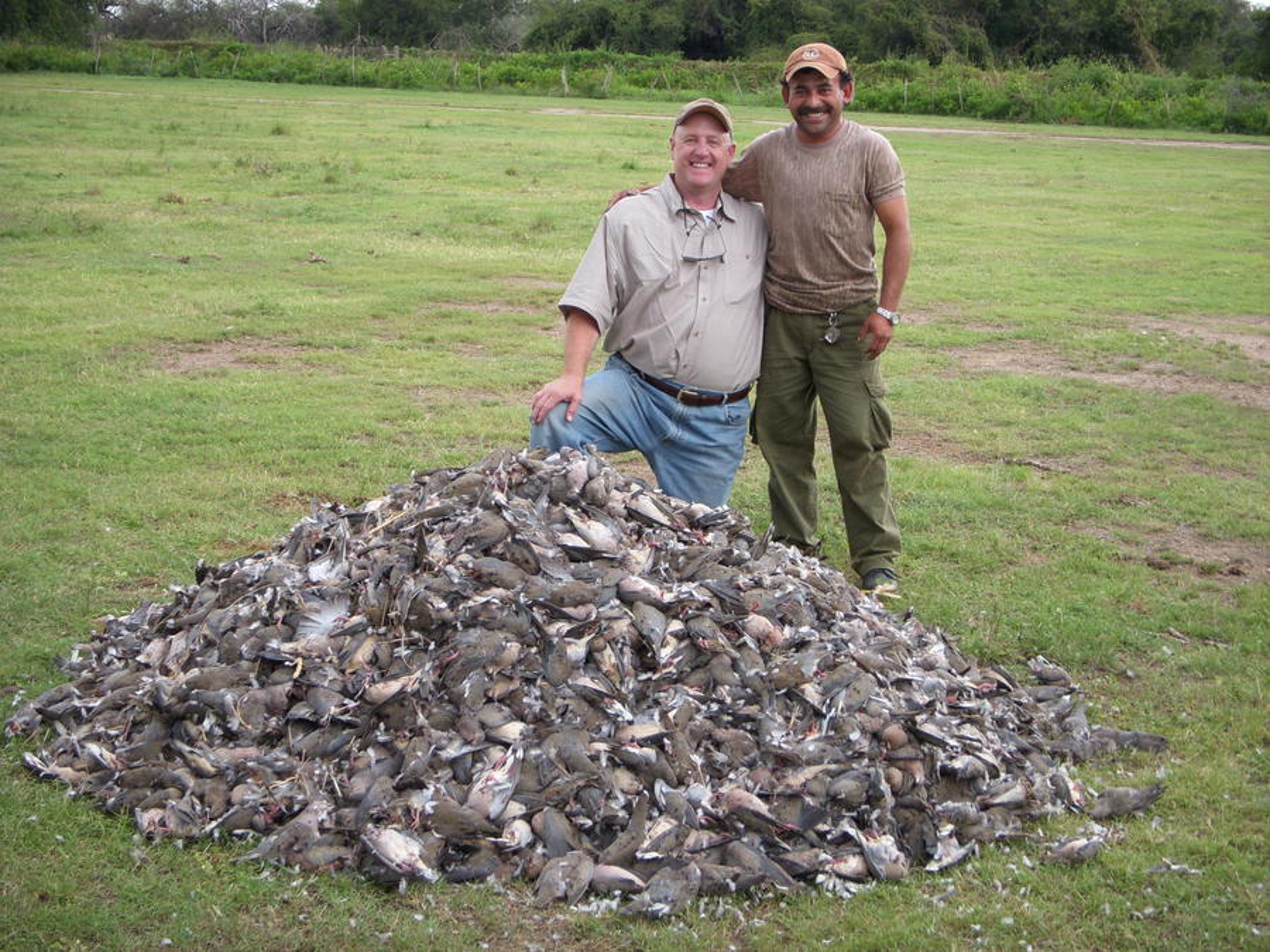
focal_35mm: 57
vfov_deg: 25.7
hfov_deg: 33.8
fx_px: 2091
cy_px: 476
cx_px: 635
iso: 125
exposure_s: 1/125
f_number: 3.6
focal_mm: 9.4
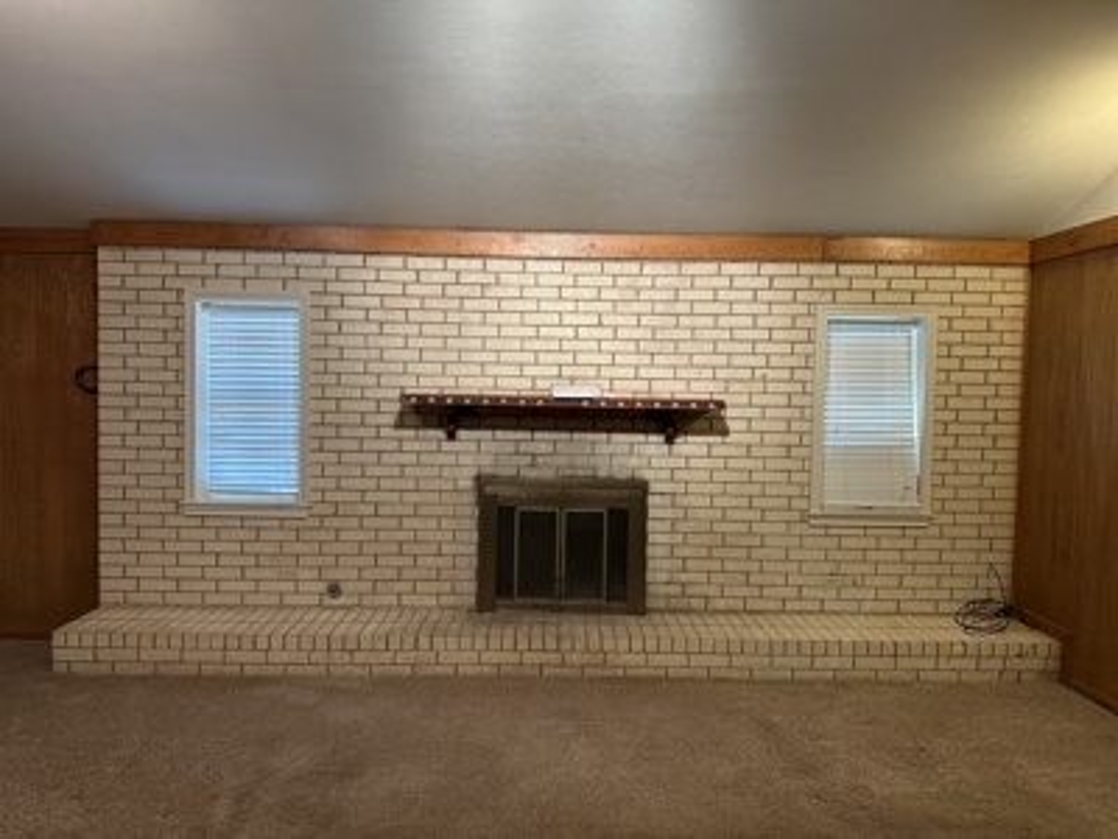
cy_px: 420
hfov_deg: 71.6
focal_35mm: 24
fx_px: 775
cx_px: 559
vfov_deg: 56.8
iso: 250
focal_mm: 6.86
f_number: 1.78
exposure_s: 1/60
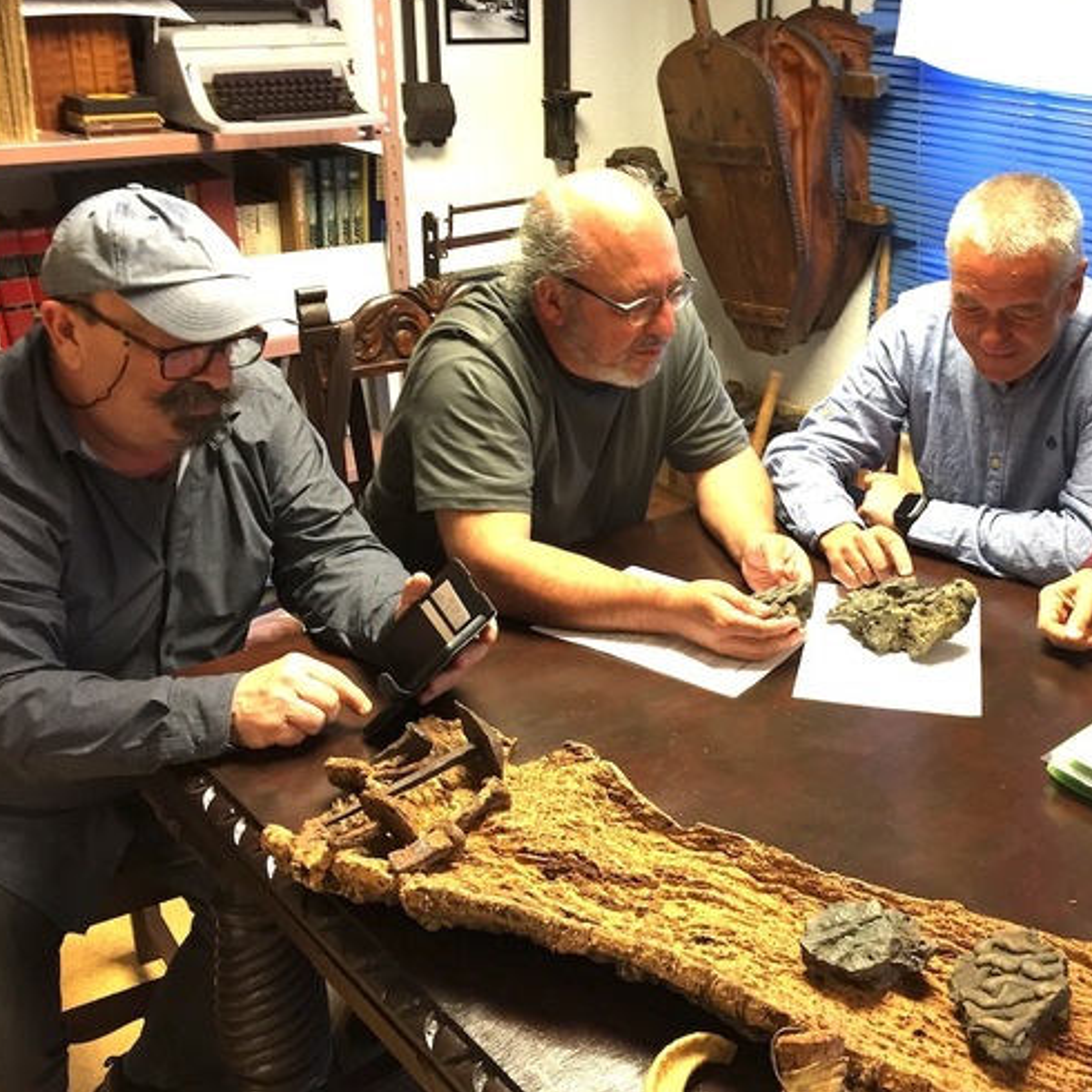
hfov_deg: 42.9
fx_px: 1356
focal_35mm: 38
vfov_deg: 43.8
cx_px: 780
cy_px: 505
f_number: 2.2
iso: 100
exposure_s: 1/33
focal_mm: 4.15
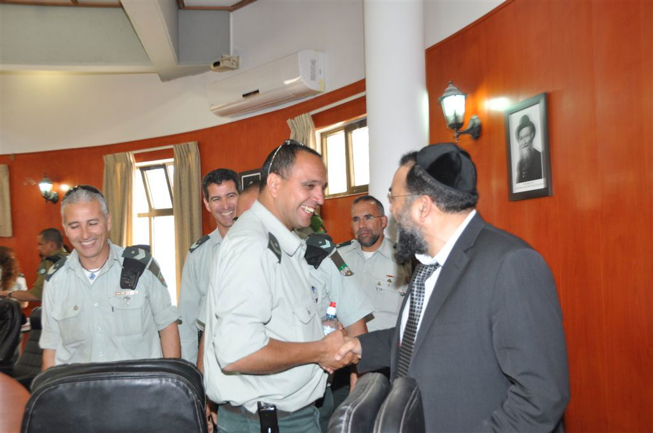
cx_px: 326
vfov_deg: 39.9
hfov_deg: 57.3
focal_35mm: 33
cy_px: 216
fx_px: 598
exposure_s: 1/60
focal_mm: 22
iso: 500
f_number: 5
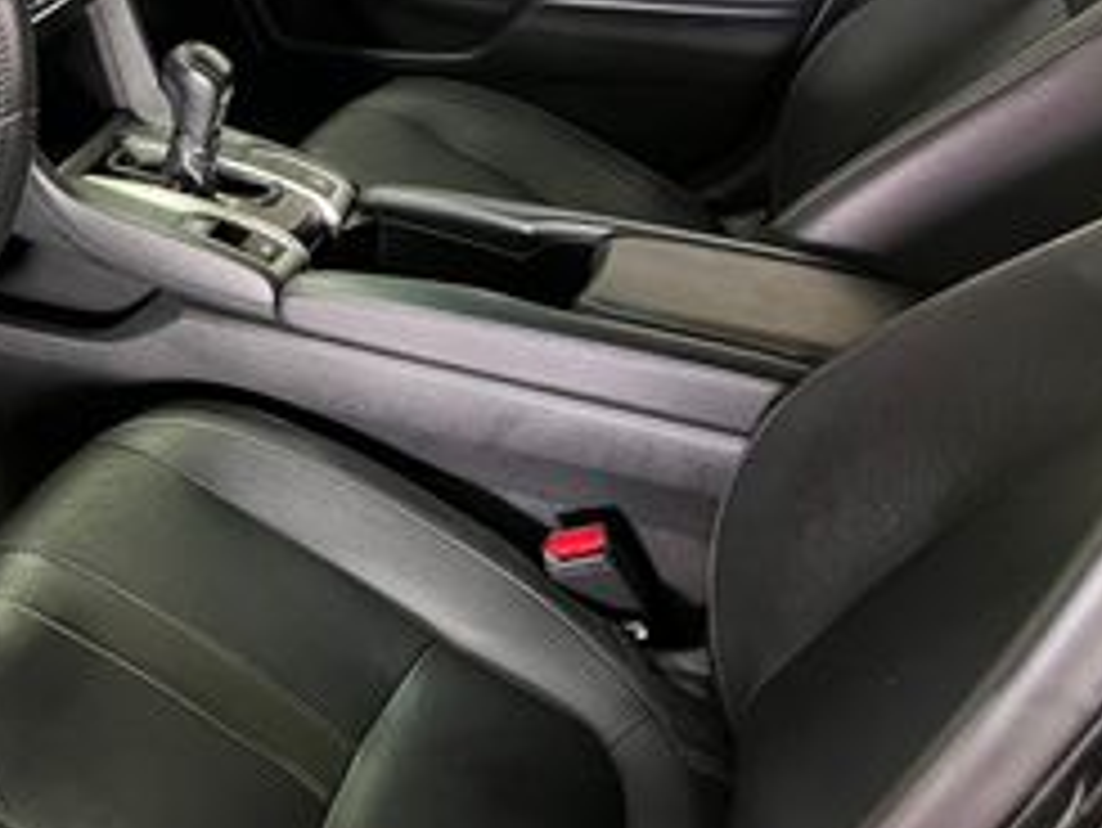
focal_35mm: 50
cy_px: 184
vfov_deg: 28.6
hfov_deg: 35.7
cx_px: 90
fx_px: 1593
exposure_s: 1/30
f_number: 1.5
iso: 500
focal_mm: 5.7
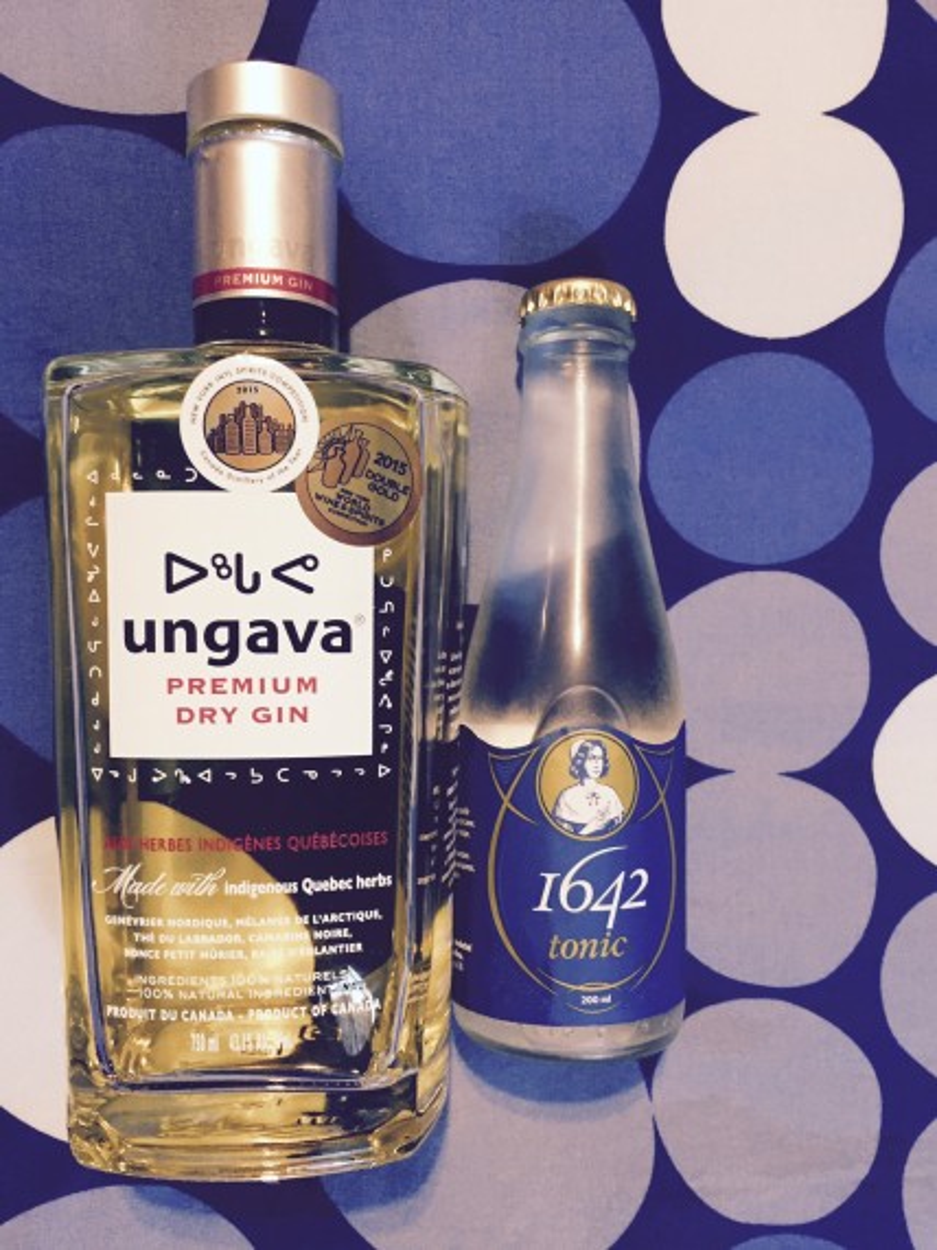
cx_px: 468
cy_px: 625
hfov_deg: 48.2
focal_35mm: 29
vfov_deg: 61.7
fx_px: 1047
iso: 250
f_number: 2.2
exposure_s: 1/24
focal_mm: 4.15
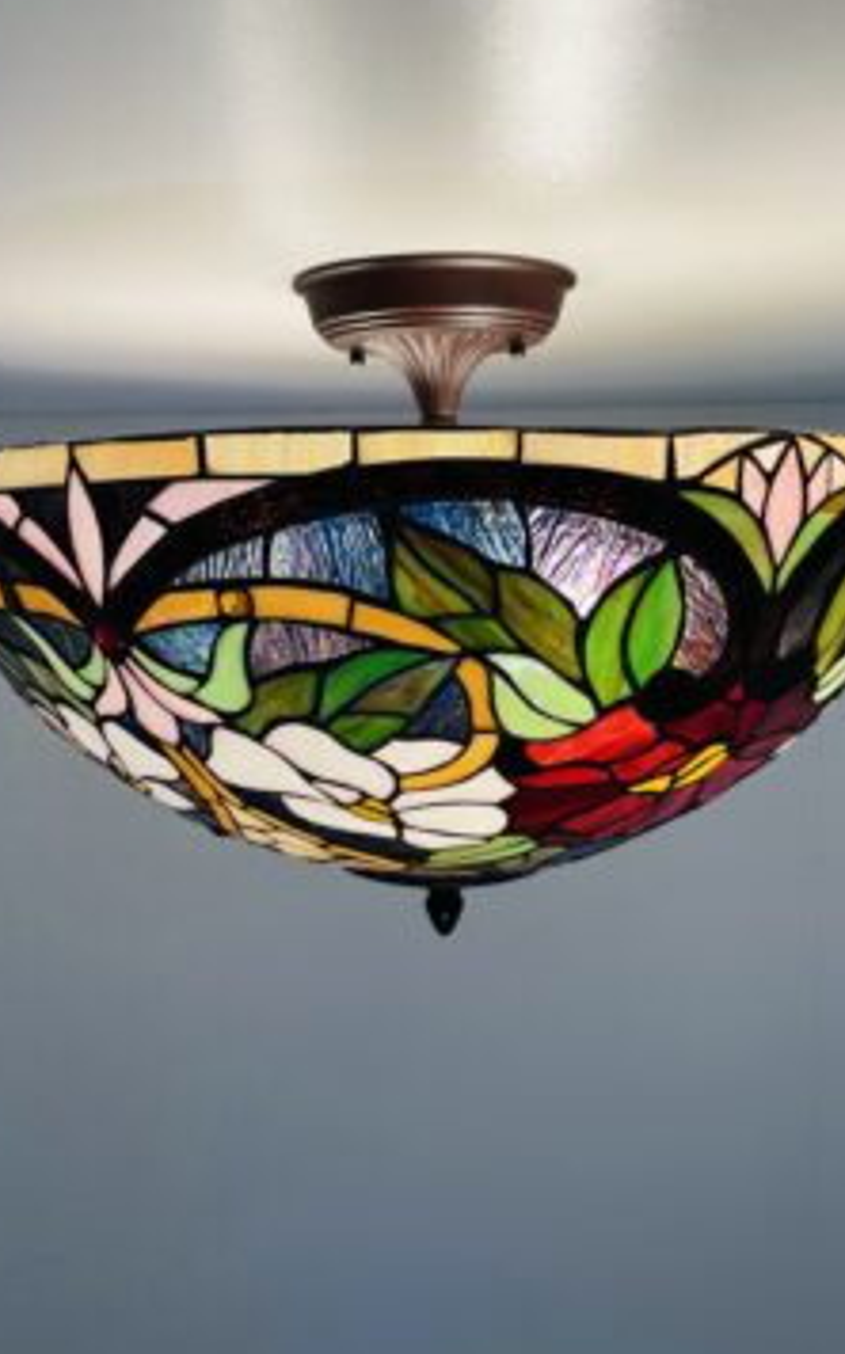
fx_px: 1144
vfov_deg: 61.2
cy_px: 639
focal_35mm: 31
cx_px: 453
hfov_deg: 40.5
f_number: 1.6
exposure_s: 1/100
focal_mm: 4.2
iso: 80
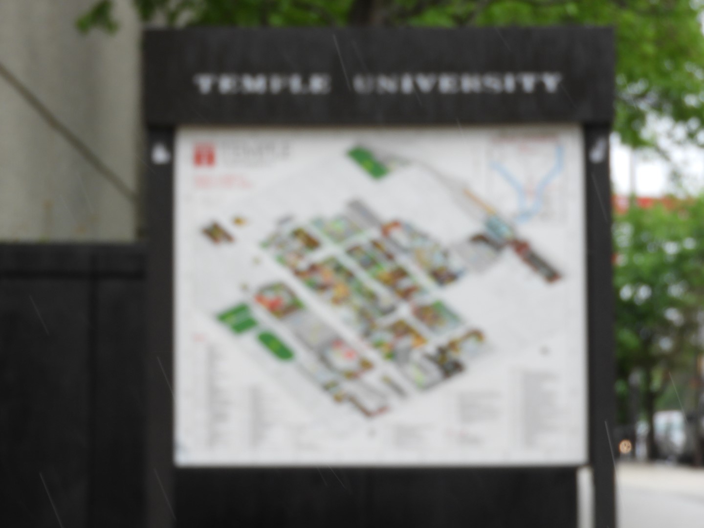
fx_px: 2542
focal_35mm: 125
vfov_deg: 11.9
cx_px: 352
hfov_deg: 15.8
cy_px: 264
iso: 100
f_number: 5
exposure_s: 1/160
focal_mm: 22.4
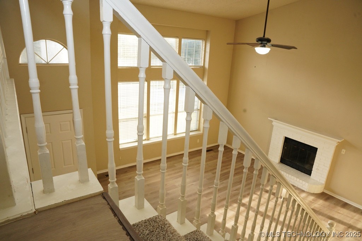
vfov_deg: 53.1
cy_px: 120
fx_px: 241
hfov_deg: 73.7
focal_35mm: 24
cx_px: 181
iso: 4000
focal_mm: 24
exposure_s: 1/160
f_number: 9
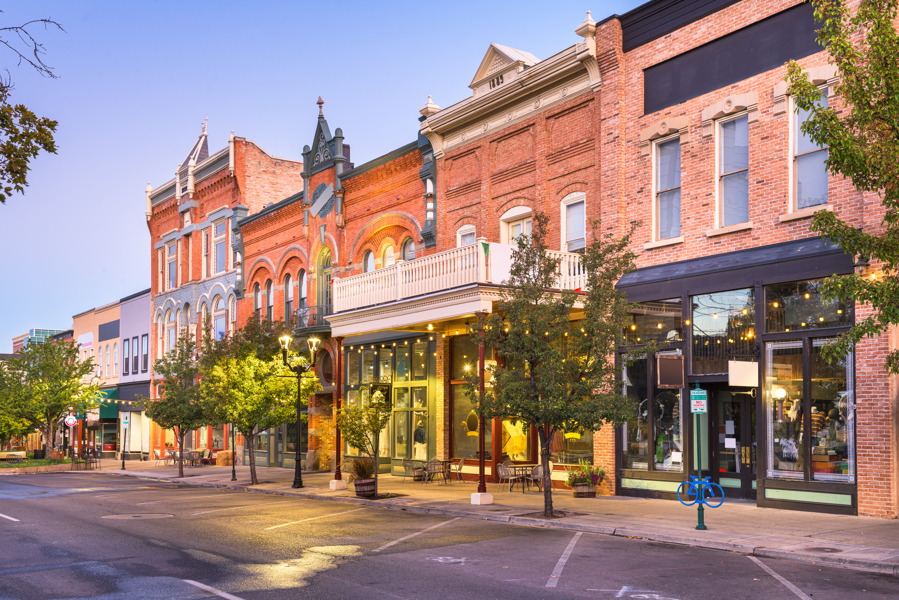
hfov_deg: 50.7
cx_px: 450
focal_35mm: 38
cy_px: 300
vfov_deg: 35.1
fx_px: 949
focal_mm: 38
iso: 64
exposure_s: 13
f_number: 11
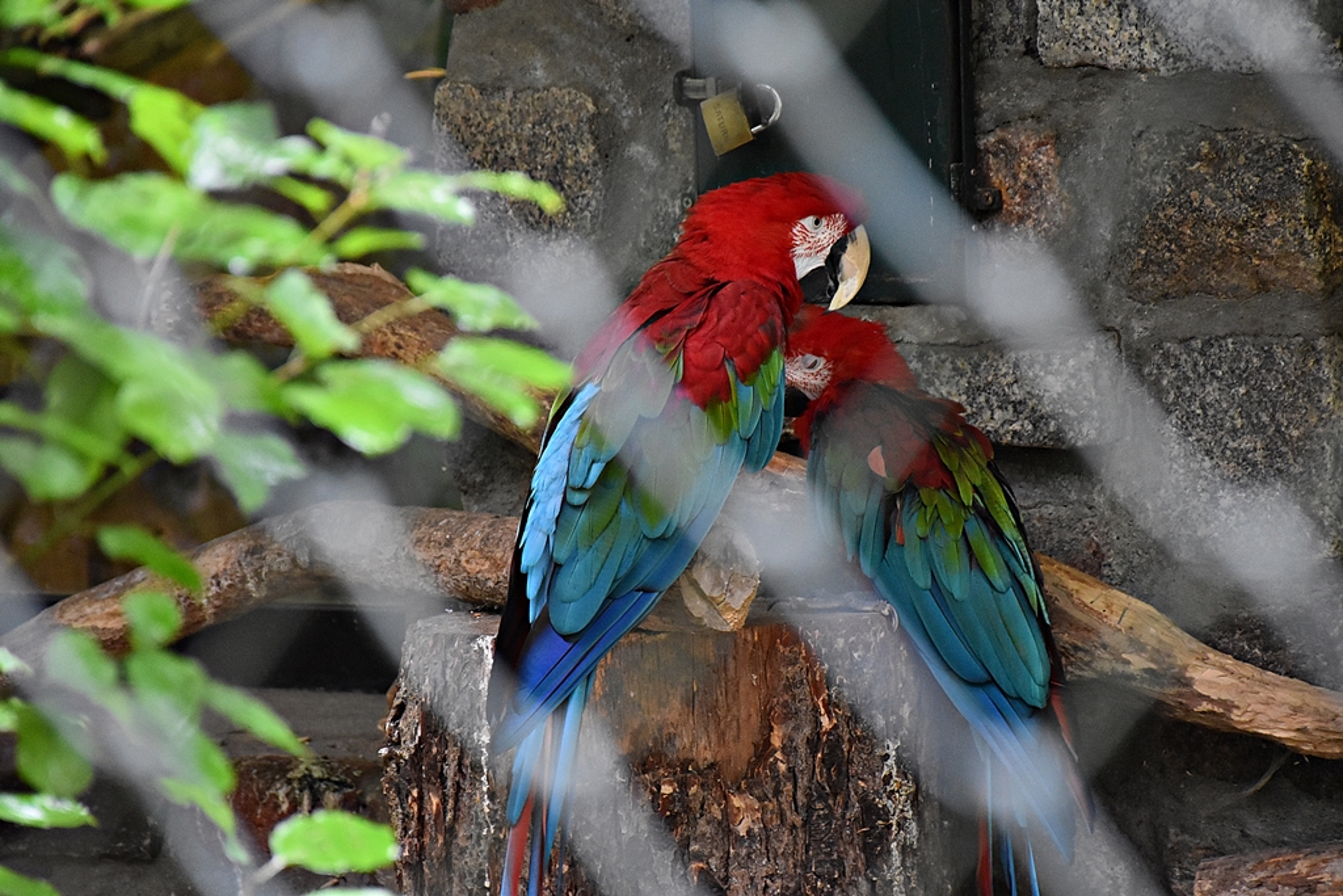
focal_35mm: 174
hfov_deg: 11.8
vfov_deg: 7.9
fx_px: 6492
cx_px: 672
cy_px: 448
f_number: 5.6
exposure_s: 1/125
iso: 3200
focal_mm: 116
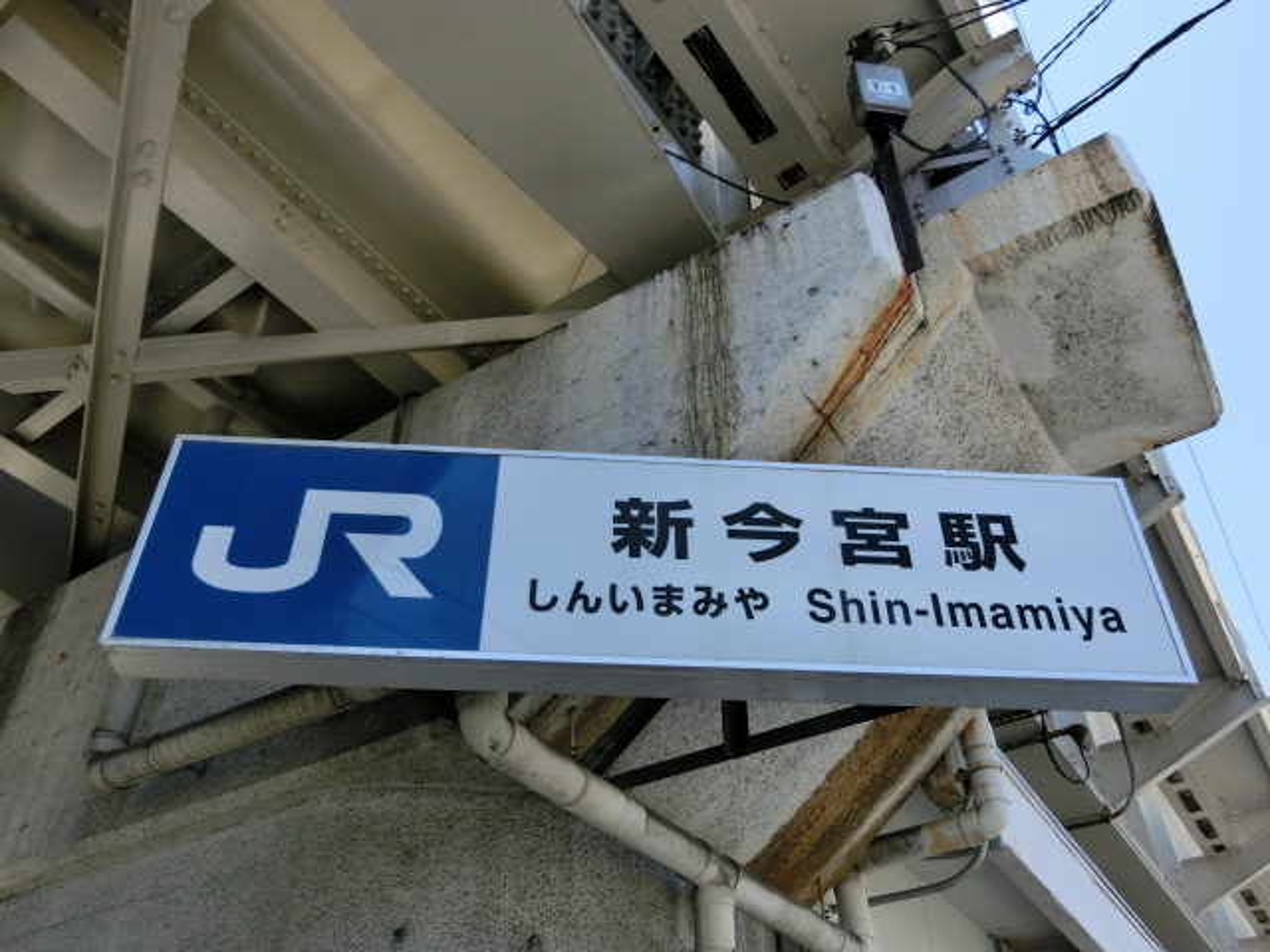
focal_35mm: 29
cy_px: 476
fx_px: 1064
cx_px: 635
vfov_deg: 48.2
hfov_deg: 61.7
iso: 80
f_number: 3.7
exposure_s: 1/400
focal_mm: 5.2
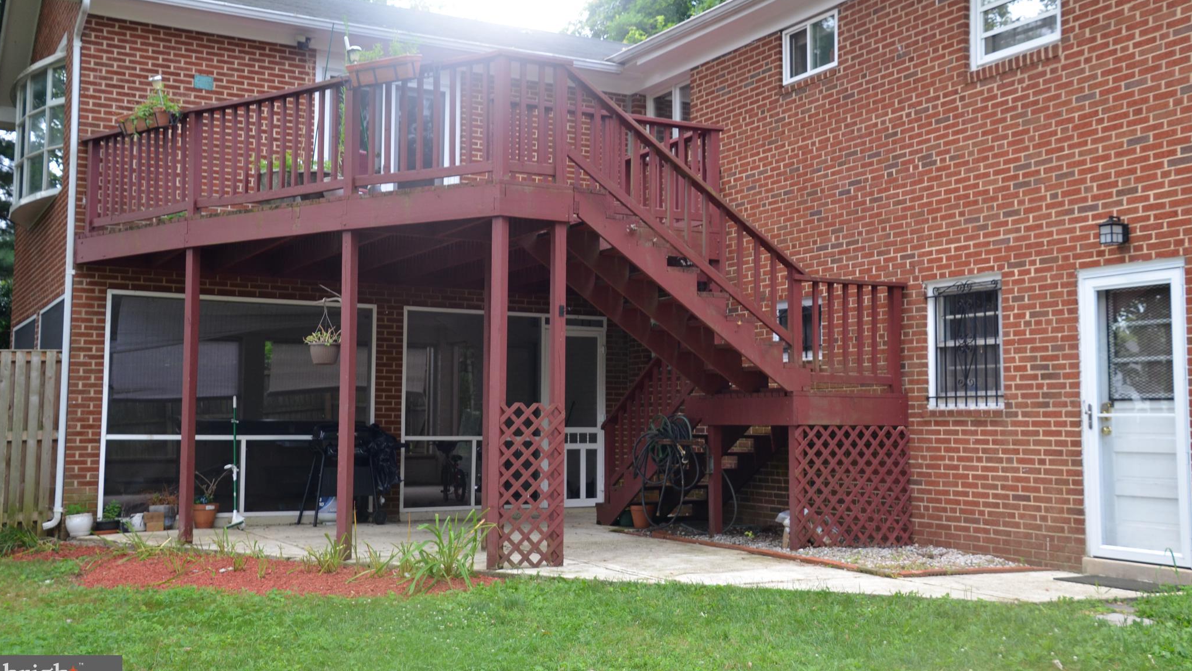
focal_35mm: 41
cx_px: 593
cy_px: 300
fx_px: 1296
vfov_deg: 29.0
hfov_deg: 49.4
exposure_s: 1/125
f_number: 5.6
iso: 400
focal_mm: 26
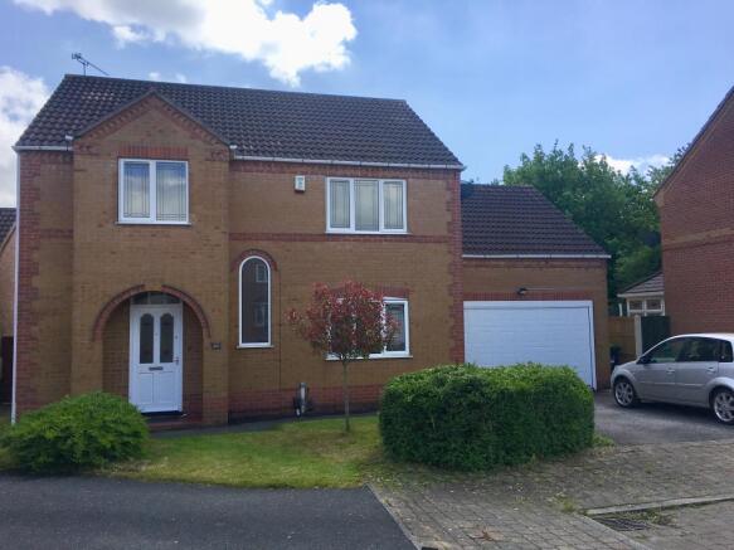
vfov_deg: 48.2
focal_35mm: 29
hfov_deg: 61.7
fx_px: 615
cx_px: 367
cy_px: 275
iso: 25
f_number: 2.2
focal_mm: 4.15
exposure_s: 1/1789
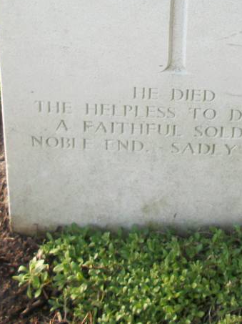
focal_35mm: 99
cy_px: -102
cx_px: 243
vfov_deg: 18.4
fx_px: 924
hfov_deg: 14.7
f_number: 3.1
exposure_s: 1/100
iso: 80
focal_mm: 6.3
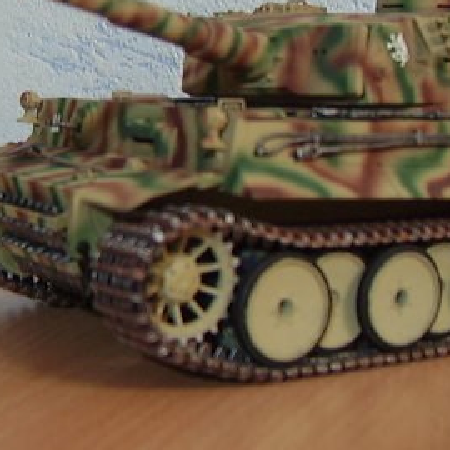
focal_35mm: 65
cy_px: 143
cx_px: 203
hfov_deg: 26.5
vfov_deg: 26.3
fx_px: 956
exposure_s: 1/5
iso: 100
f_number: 2.7
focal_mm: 8.13
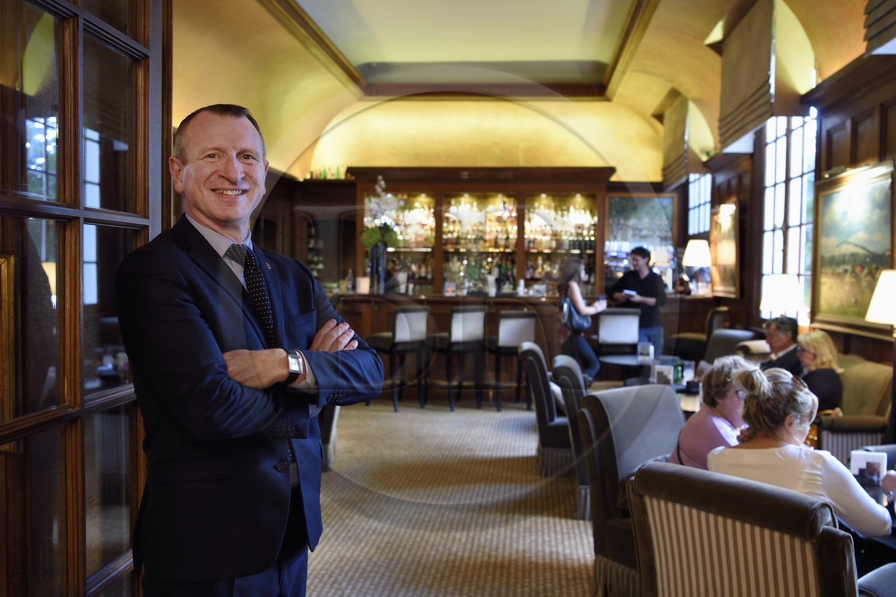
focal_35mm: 30
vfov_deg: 43.6
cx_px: 448
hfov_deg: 61.9
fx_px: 746
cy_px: 298
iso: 1250
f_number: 3.5
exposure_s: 1/25
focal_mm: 30
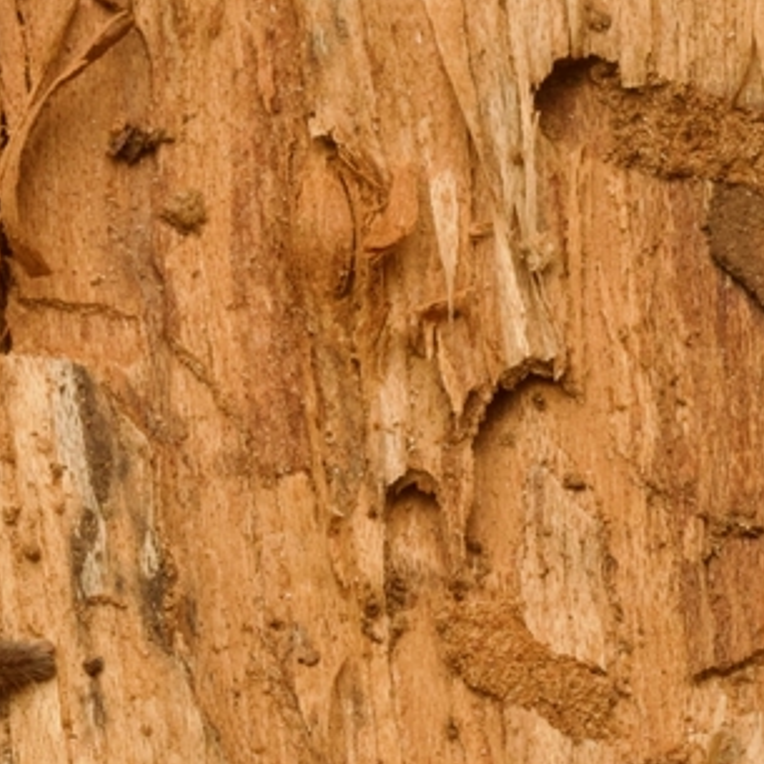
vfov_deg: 4.4
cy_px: 868
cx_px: -331
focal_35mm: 397
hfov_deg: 4.4
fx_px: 9913
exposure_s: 1/60
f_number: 16
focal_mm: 60
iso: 800
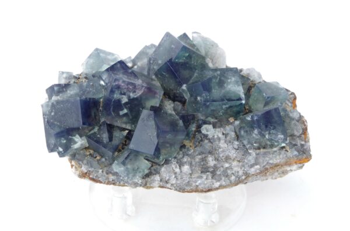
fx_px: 582
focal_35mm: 60
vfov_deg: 22.5
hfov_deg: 33.5
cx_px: 175
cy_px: 116
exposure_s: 1/2
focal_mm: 40
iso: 100
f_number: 5
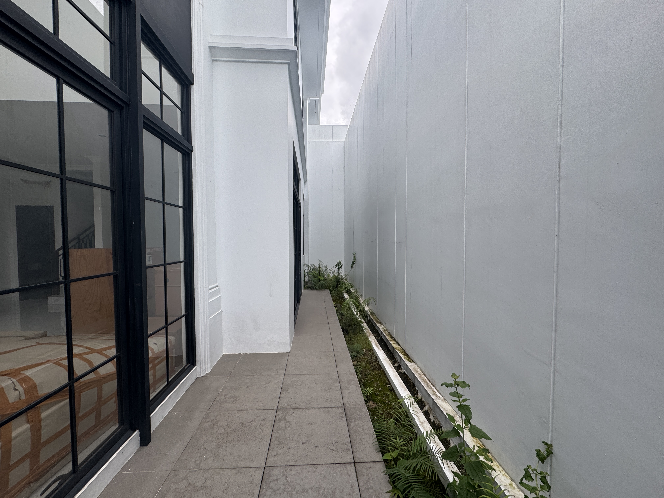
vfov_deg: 85.7
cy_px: 249
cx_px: 332
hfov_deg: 102.1
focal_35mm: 14
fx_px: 269
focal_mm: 2.22
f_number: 2.2
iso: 40
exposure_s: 1/226
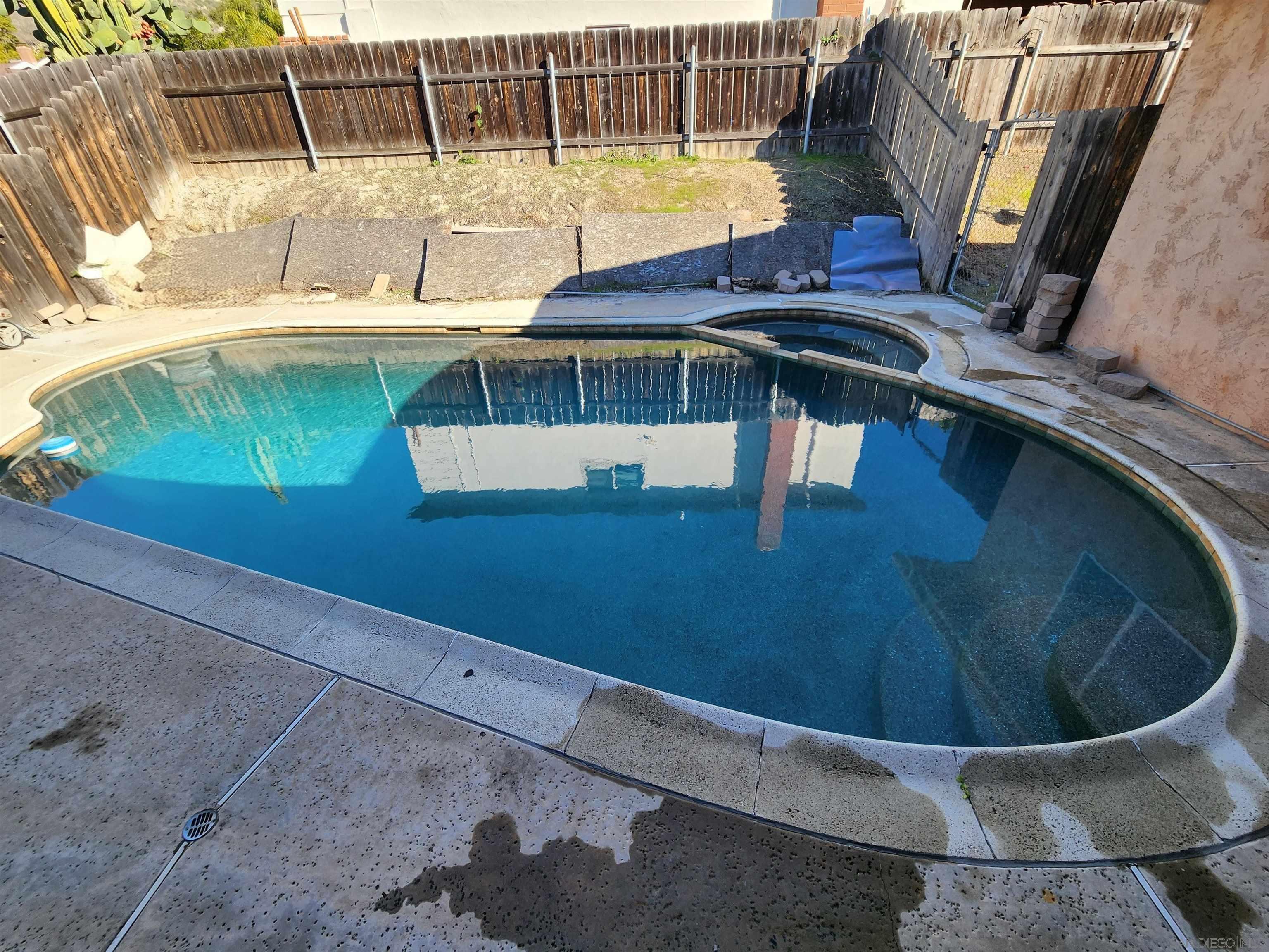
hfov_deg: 106.2
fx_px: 477
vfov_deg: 89.9
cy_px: 476
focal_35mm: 13
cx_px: 634
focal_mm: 2.2
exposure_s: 1/545
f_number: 2.2
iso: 50
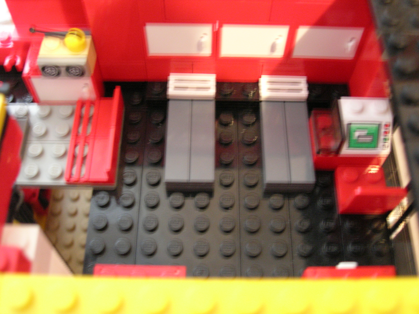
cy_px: 157
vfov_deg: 35.1
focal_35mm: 41
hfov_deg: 45.8
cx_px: 210
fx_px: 496
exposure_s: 1/2.3
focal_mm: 8.5
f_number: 2.9
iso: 200
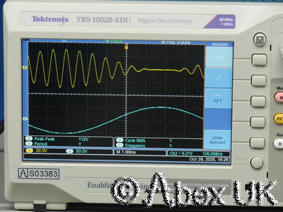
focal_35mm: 204
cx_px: 142
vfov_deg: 7.3
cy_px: 106
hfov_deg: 9.7
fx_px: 1668
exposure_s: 1/8
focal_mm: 102
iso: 400
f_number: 11
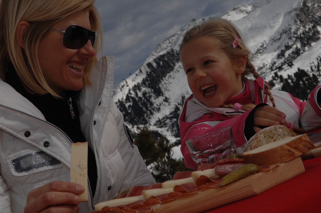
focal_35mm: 72
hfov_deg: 28.1
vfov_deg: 18.9
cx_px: 160
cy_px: 106
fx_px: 641
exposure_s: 1/250
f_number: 13
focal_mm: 48
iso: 100
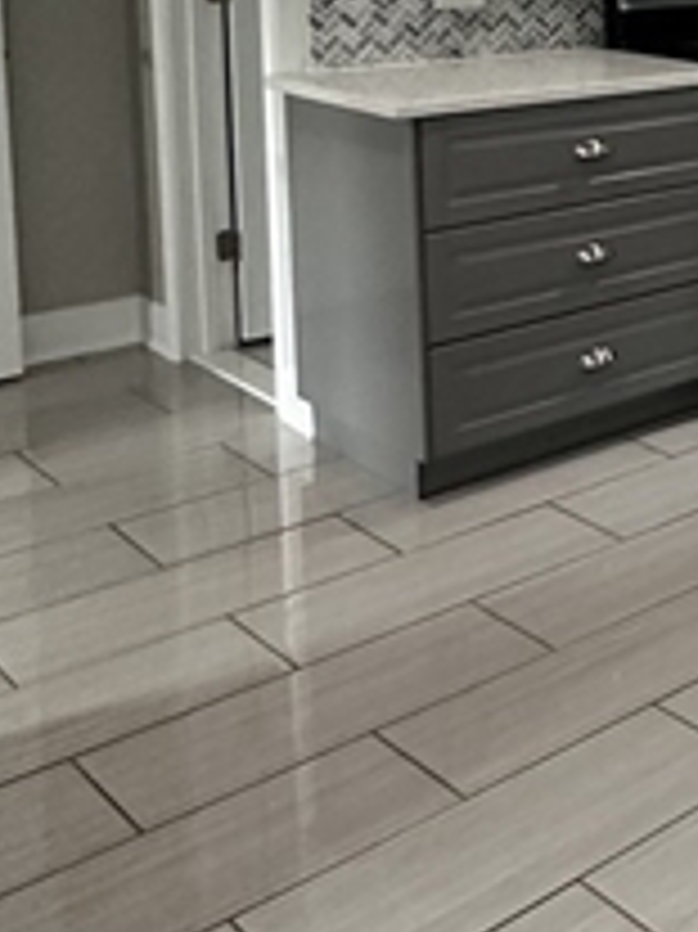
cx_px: 1274
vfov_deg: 33.9
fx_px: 1399
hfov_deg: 19.9
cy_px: 23
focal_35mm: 52
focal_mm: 2.22
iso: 320
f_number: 2.2
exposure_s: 1/120
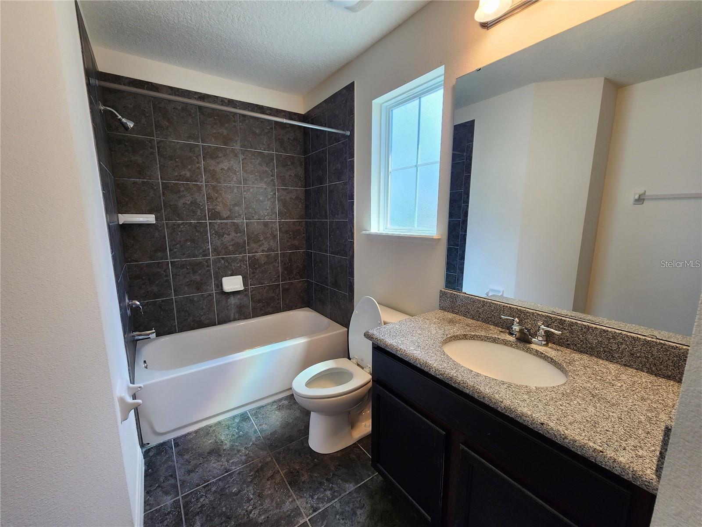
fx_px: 264
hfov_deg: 106.2
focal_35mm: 13
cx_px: 351
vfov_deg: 89.9
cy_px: 264
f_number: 2.2
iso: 50
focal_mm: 2.2
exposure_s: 1/60
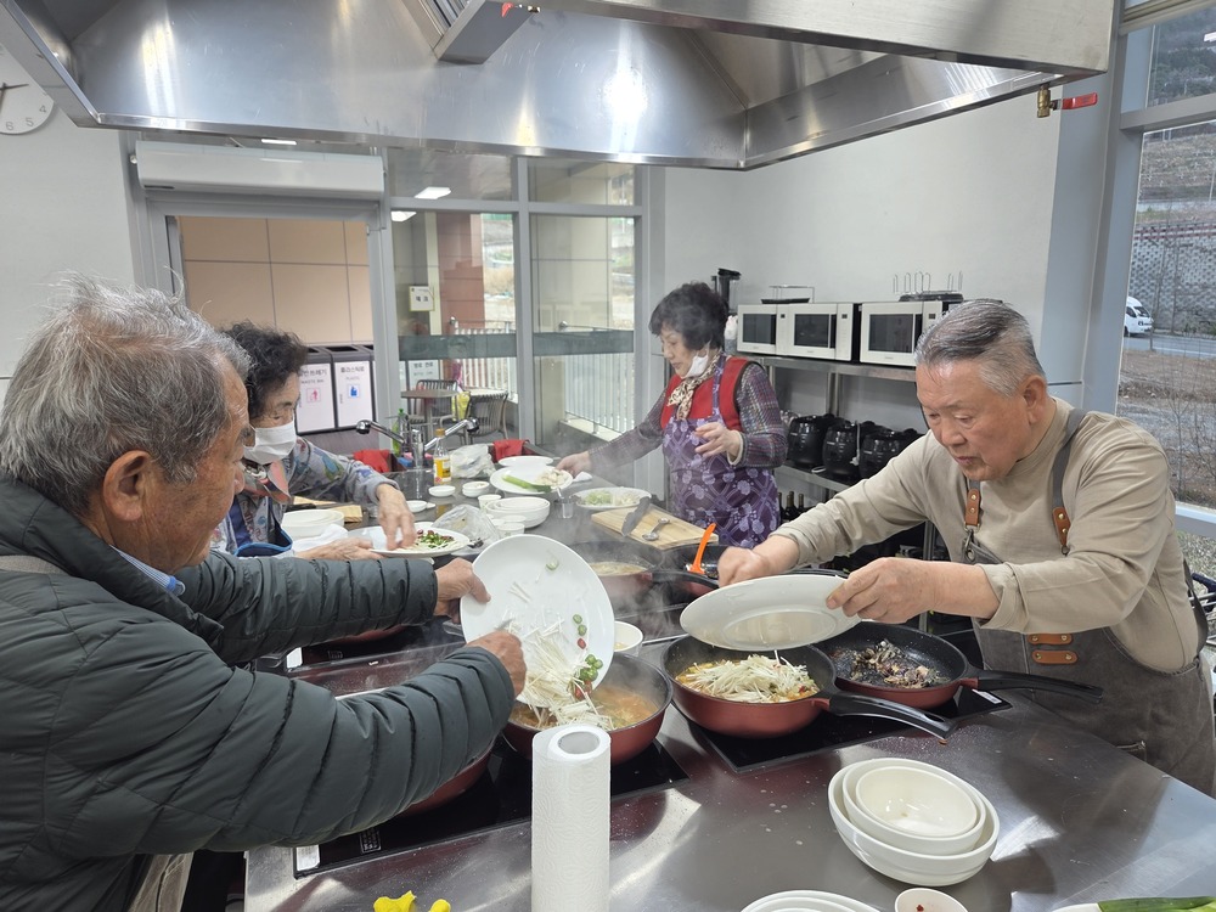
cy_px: 456
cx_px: 608
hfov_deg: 73.9
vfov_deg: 58.9
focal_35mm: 23
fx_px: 808
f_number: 1.8
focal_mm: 5.4
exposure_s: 1/60
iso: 32
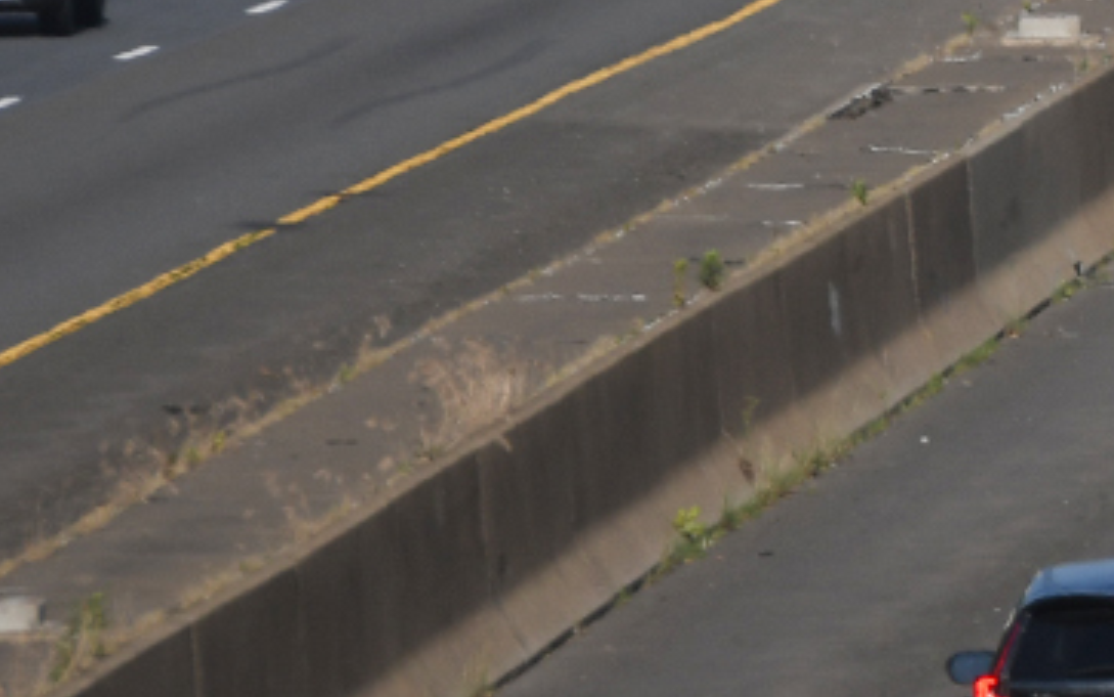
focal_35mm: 1011
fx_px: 30699
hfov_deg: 2.1
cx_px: 1602
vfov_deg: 1.3
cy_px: 40
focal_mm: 200
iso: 200
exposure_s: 1/1250
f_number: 7.1
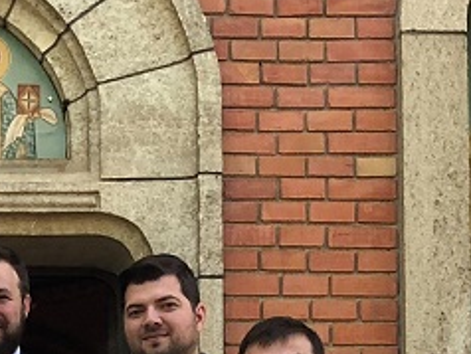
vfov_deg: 9.5
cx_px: 49
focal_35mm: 141
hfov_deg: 13.9
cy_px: 823
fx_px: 1920
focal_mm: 4
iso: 25
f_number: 1.8
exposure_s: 1/40
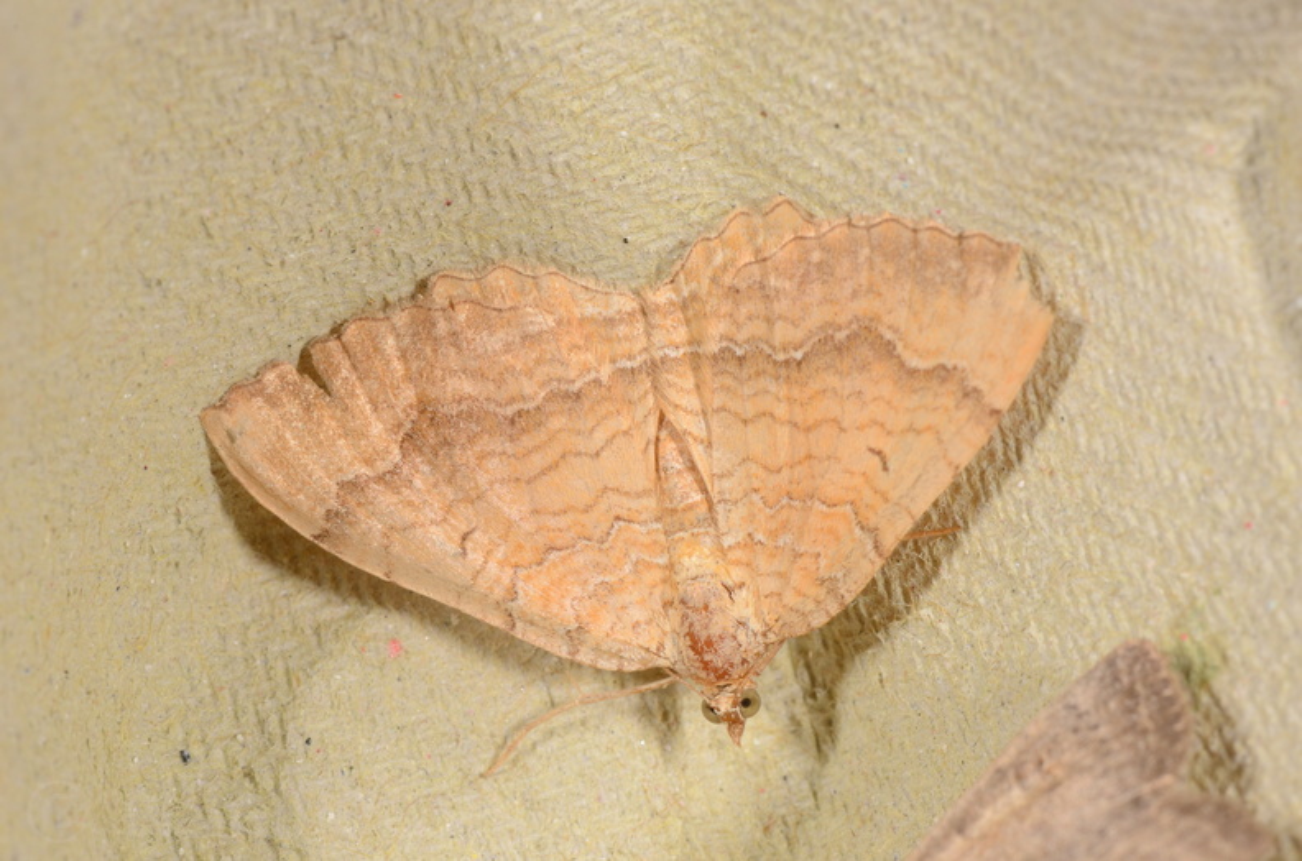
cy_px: 430
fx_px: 4600
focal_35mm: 128
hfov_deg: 16.1
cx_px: 651
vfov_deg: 10.7
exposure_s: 1/60
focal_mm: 85
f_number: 25
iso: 100
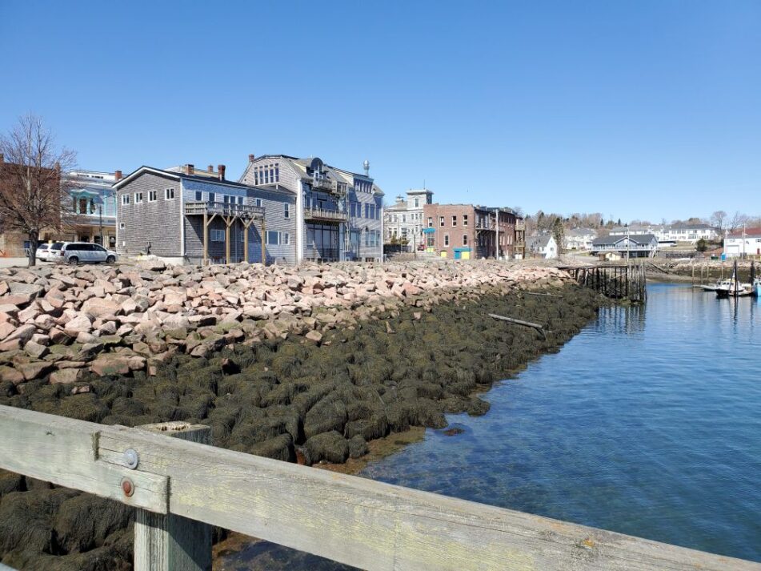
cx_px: 380
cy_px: 286
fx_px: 572
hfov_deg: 67.3
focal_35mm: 26
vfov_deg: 53.1
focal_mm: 4.3
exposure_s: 1/1263
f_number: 2.4
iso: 50
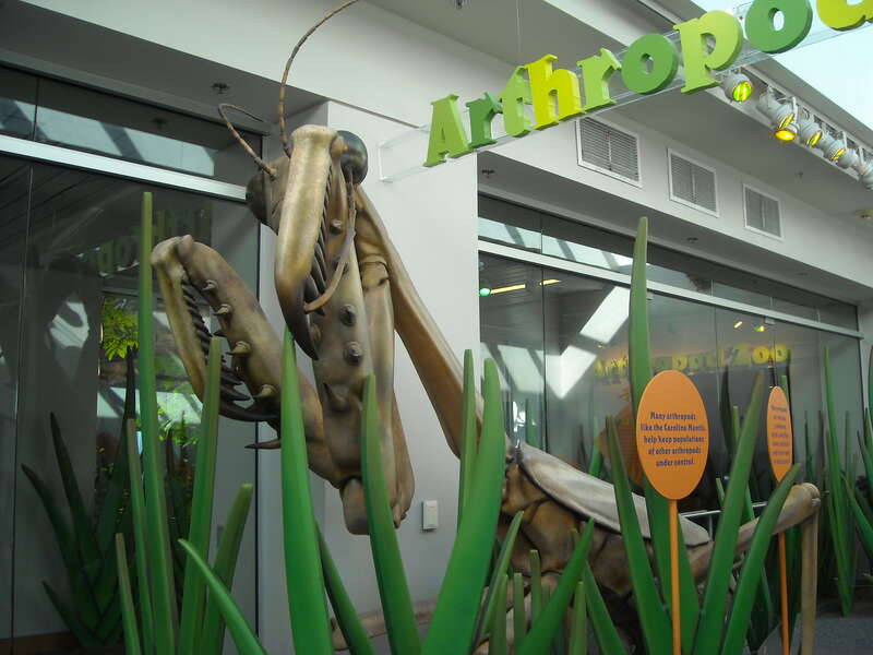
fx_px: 883
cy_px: 328
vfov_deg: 40.7
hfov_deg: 52.6
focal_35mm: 35
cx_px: 436
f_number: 2.8
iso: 64
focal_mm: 5.7
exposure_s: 1/84
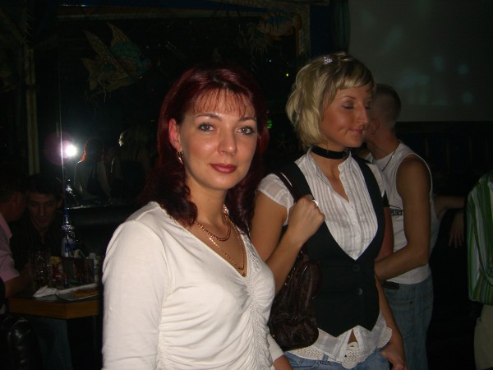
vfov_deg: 37.7
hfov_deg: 49.0
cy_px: 185
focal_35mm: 38
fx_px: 541
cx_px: 246
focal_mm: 7.9
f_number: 2.8
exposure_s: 1/60
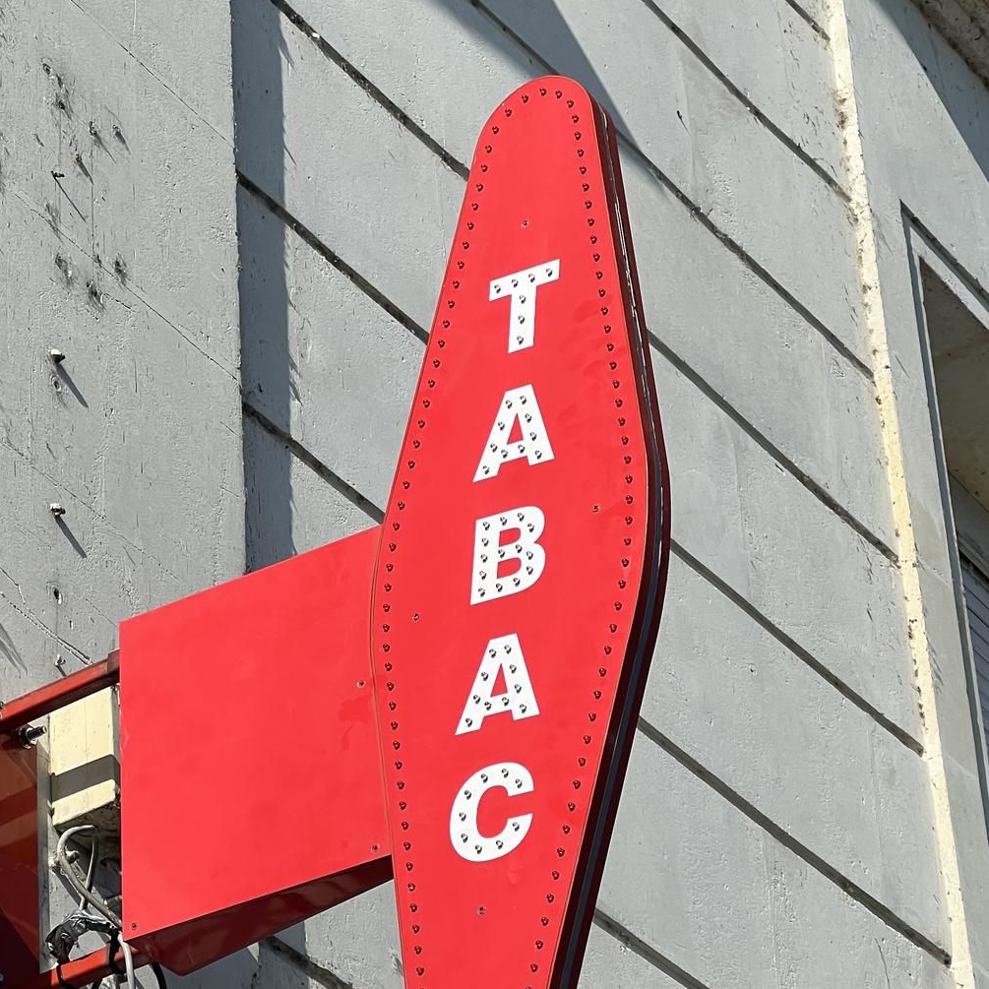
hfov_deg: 13.4
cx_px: 407
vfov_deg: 13.4
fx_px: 4202
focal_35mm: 130
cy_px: 624
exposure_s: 1/1064
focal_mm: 9
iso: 32
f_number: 2.8
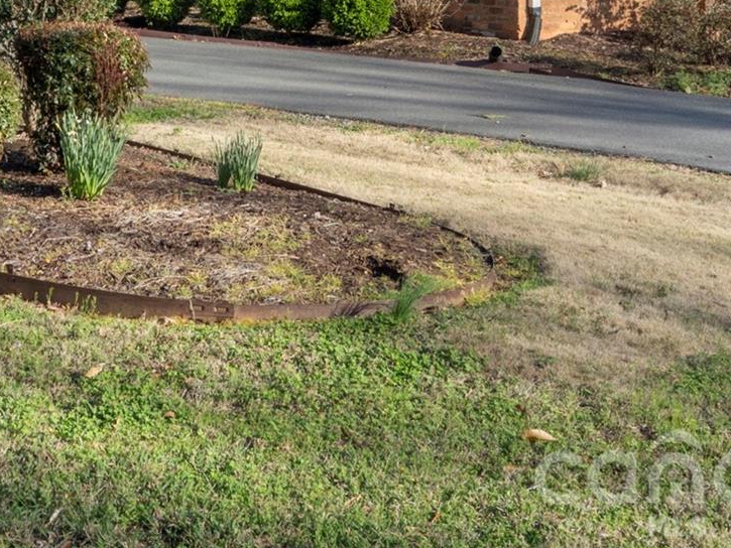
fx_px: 1634
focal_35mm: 77
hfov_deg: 24.7
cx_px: 109
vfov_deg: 18.0
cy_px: -133
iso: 100
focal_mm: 28.5
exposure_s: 1/125
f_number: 16
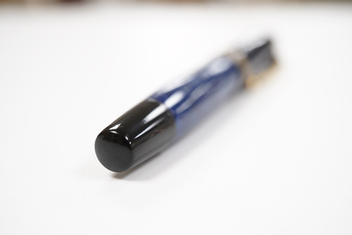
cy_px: 118
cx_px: 176
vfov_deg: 29.9
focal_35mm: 45
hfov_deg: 43.6
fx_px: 440
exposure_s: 1/200
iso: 2500
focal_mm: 30
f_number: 8
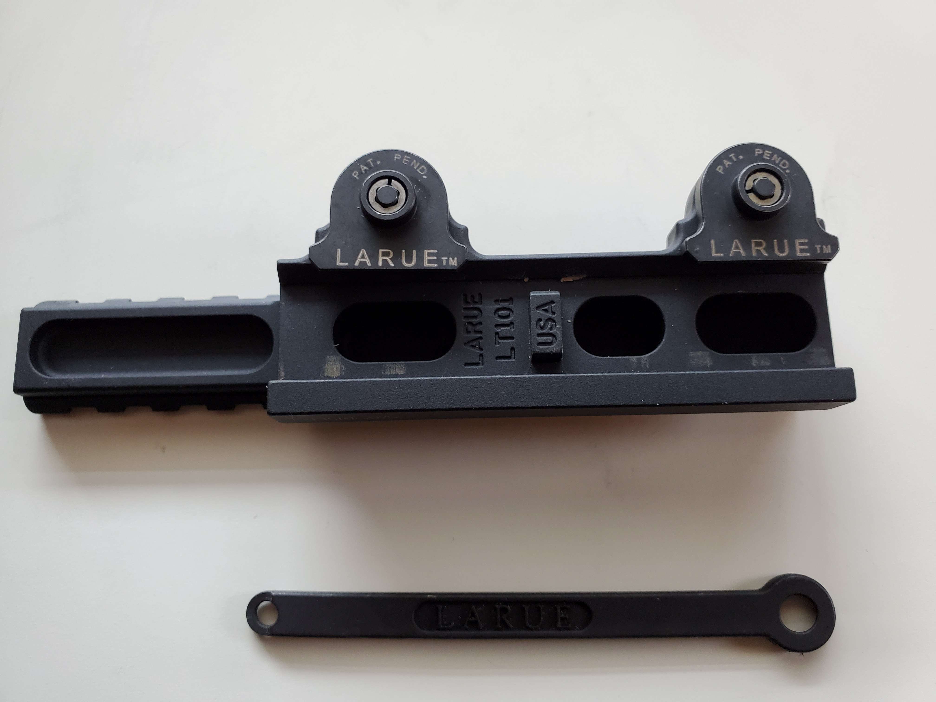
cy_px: 351
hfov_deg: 67.3
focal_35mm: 26
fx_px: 703
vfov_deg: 53.1
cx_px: 468
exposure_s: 1/60
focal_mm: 4.3
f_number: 2.4
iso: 200
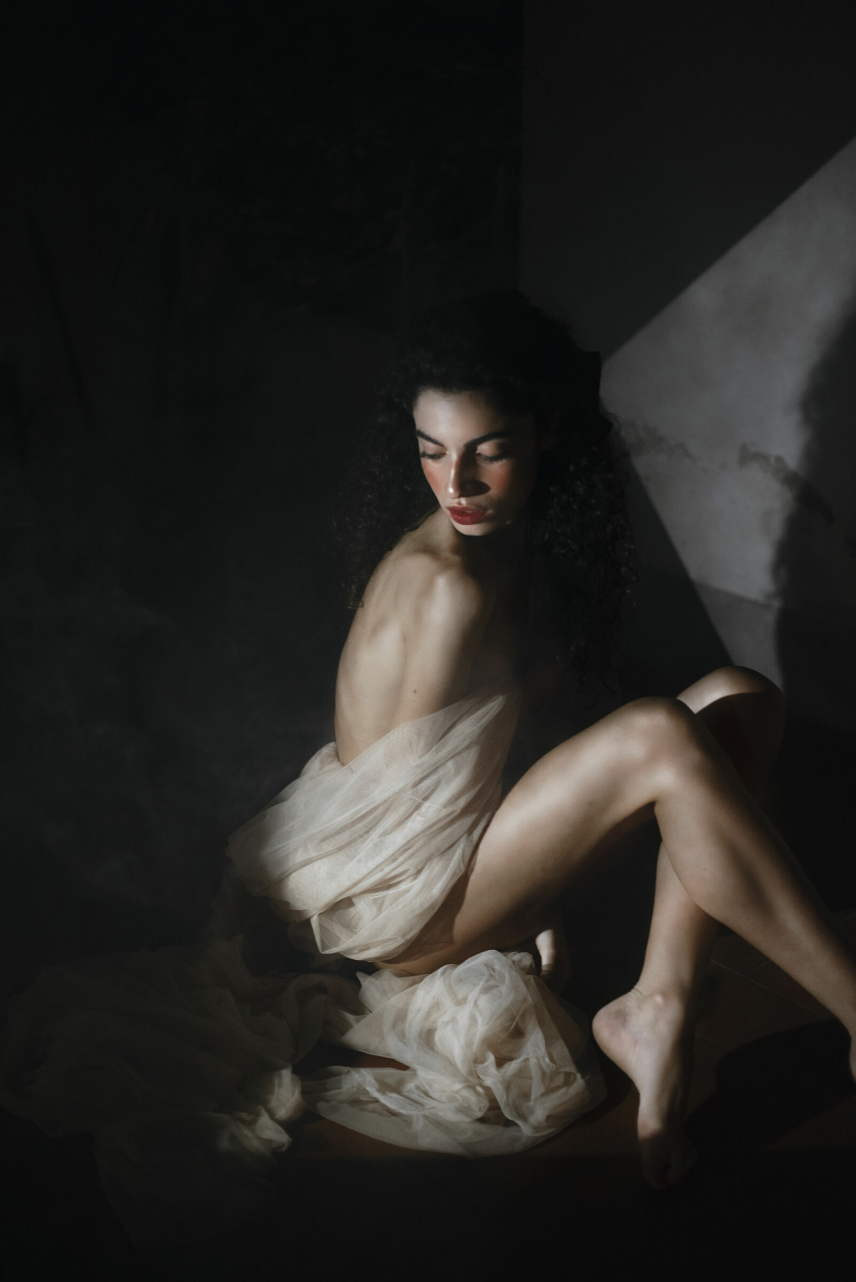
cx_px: 428
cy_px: 641
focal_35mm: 50
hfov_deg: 27.0
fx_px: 1782
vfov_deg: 39.6
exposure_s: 1/200
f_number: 2
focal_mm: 50
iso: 640
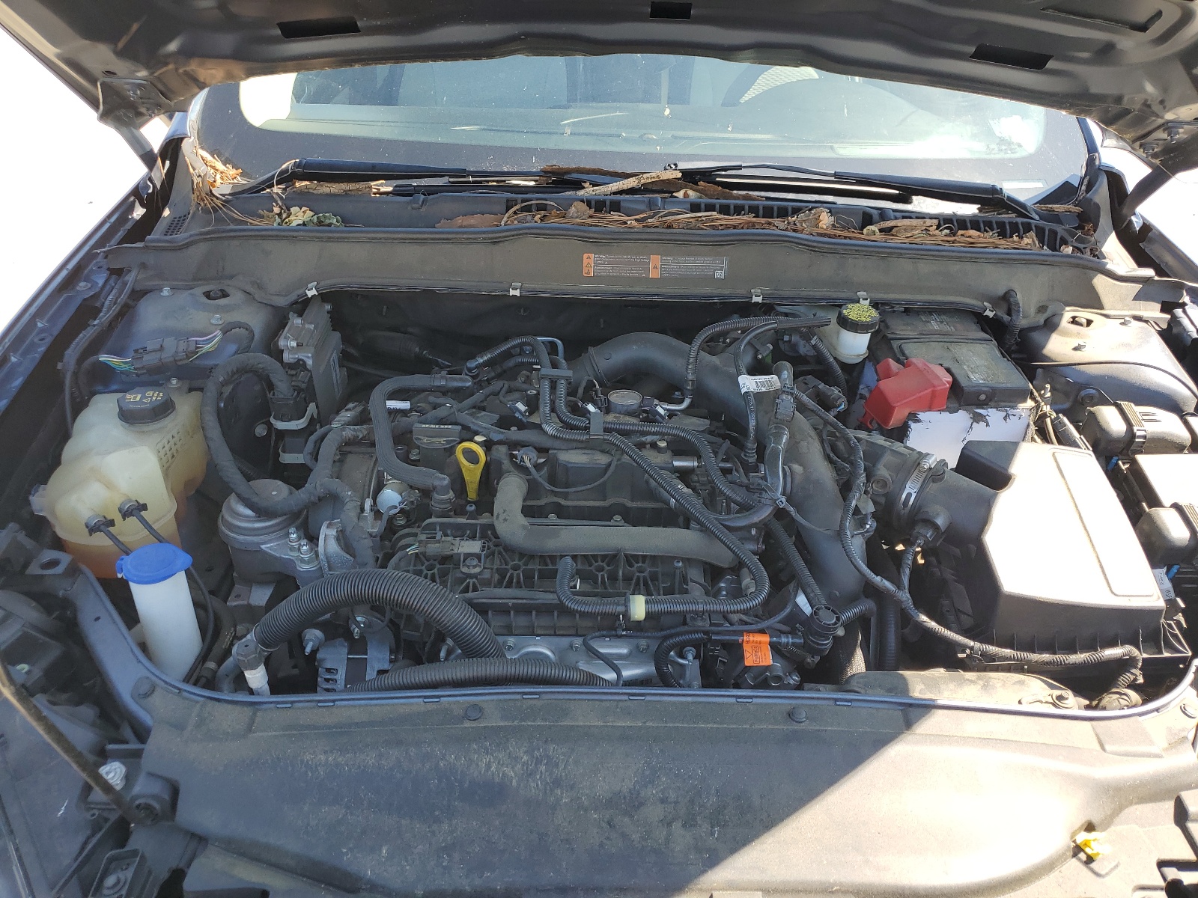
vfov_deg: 53.1
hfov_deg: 67.3
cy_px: 449
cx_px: 599
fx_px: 900
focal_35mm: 26
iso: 50
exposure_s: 1/526
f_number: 1.5
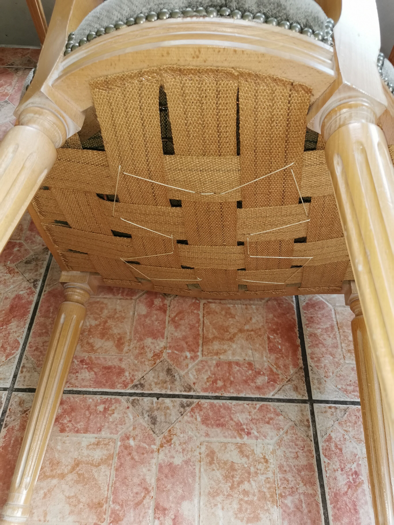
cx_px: 197
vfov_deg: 65.3
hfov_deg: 51.4
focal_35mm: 27
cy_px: 262
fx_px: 410
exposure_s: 1/100
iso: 80
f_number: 1.8
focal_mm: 5.58
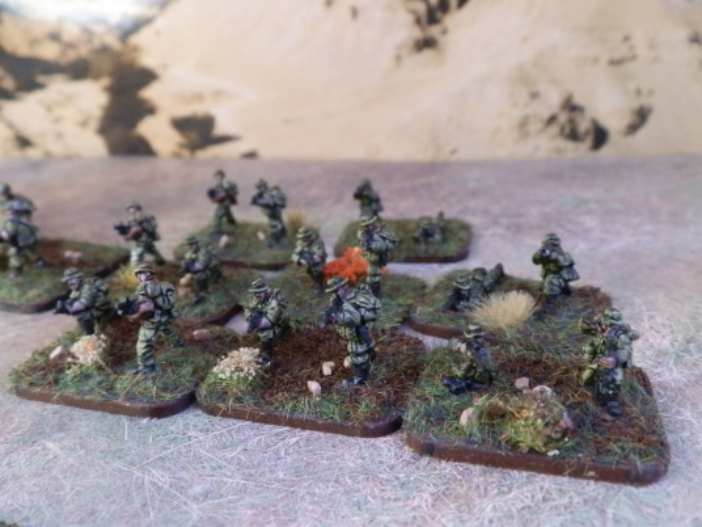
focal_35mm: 28
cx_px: 351
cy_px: 264
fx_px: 568
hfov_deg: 63.4
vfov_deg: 49.7
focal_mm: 5
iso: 400
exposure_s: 1/80
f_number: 3.1
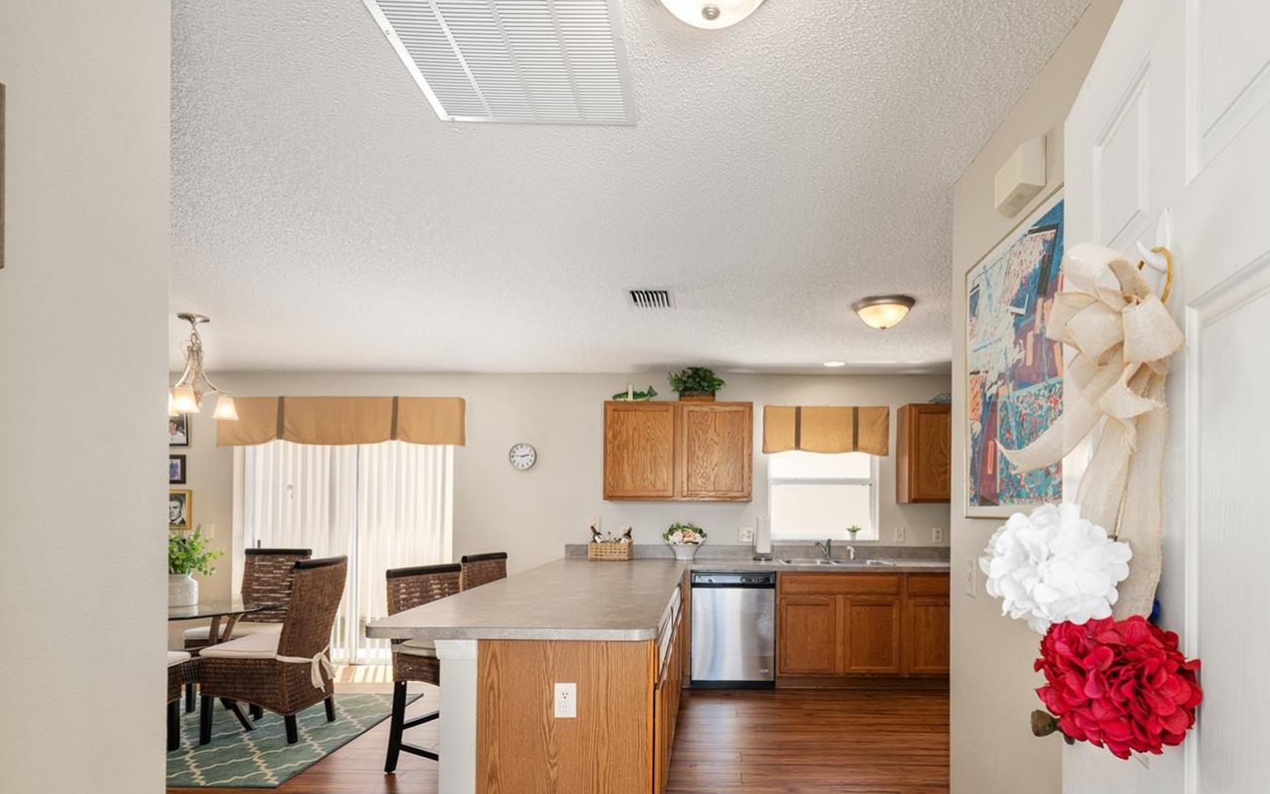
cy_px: 512
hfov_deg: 90.7
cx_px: 709
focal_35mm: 18
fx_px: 623
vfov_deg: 63.8
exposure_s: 1/50
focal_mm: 14
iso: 400
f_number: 8
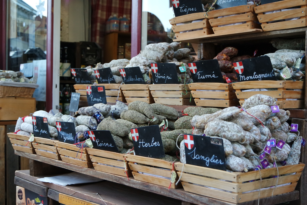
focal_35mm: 52
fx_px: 443
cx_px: 154
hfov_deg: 38.2
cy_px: 102
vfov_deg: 26.0
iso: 1600
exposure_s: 1/250
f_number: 5
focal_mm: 34
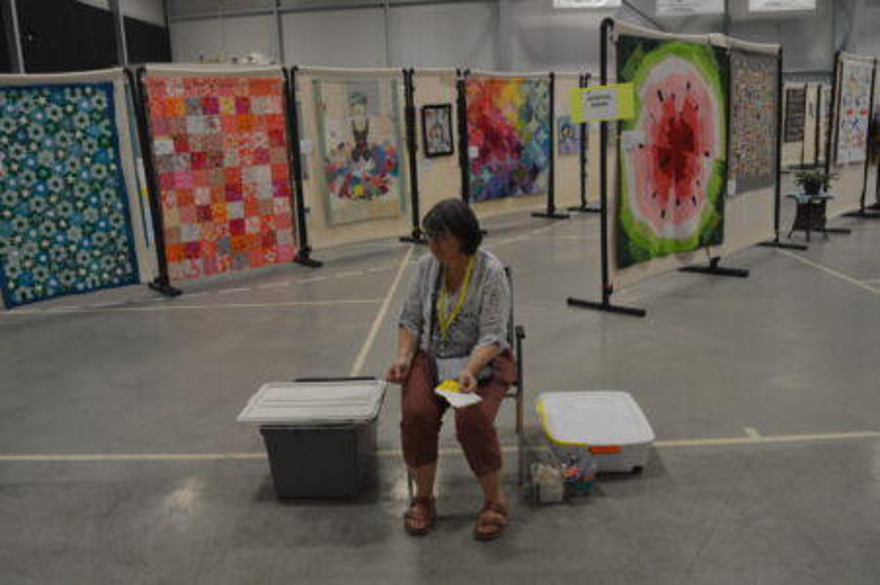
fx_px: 659
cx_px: 440
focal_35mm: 27
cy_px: 292
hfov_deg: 67.4
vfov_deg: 47.9
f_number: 6.3
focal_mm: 18
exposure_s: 1/30
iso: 720
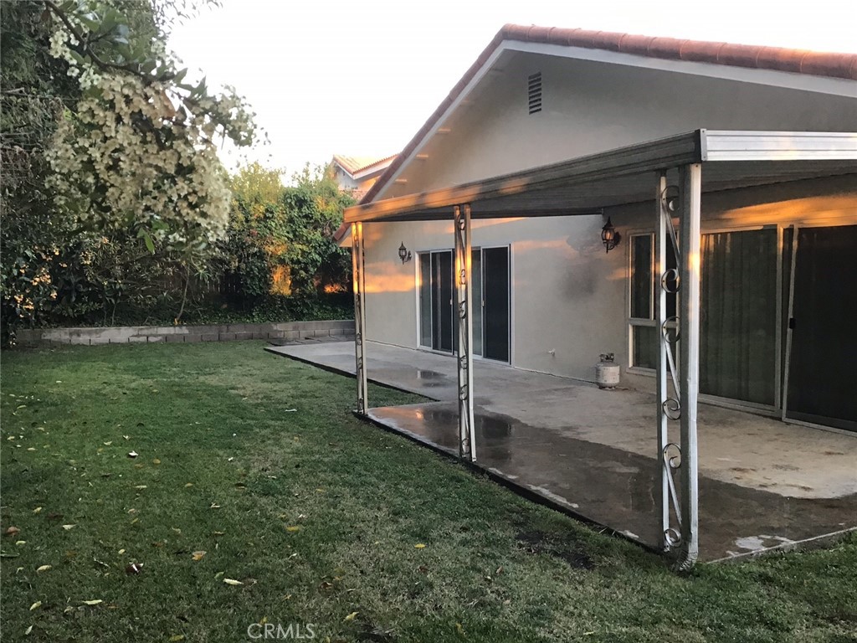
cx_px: 428
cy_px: 322
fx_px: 767
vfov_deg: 45.4
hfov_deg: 58.4
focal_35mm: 31
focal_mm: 3.3
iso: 64
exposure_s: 1/30
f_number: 2.4
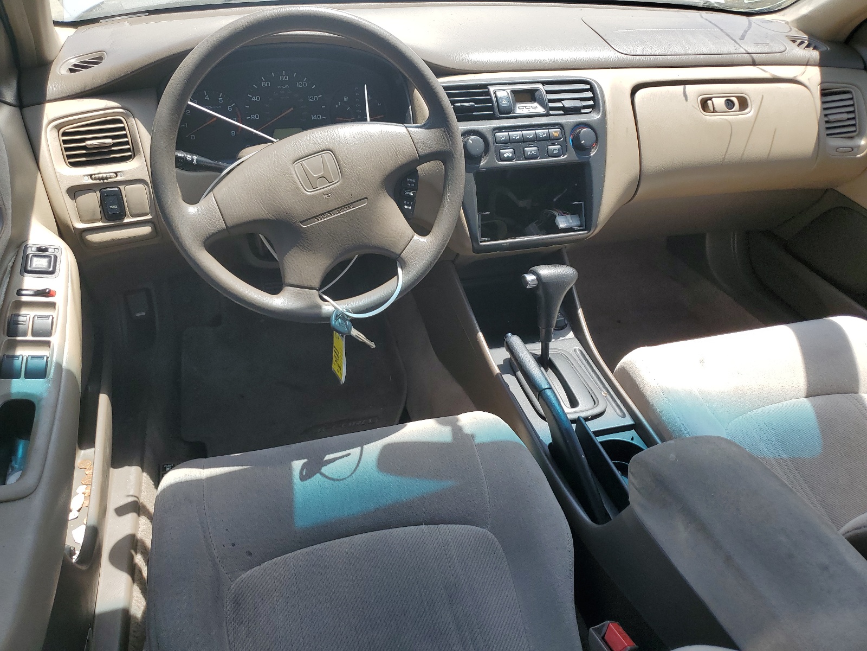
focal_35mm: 26
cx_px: 434
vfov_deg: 53.1
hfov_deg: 67.3
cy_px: 326
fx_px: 651
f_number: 1.5
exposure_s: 1/833
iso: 50
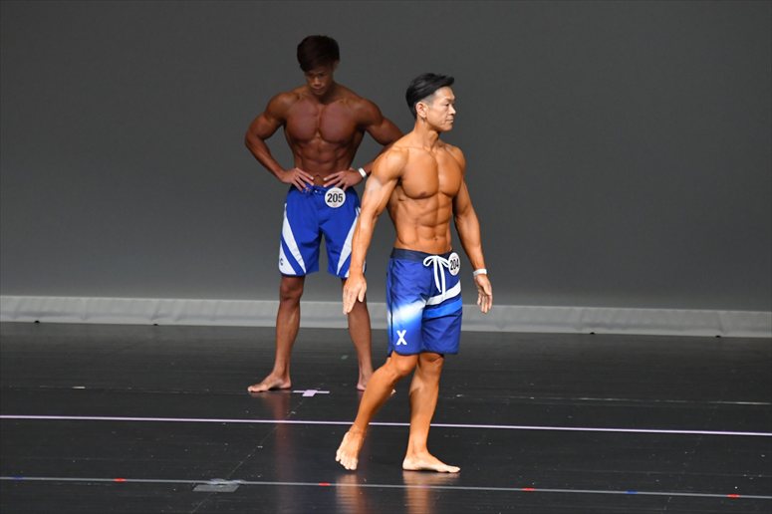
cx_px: 386
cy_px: 257
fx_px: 6752
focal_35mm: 315
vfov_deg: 4.4
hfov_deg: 6.5
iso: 4000
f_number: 5.6
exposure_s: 1/400
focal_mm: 210
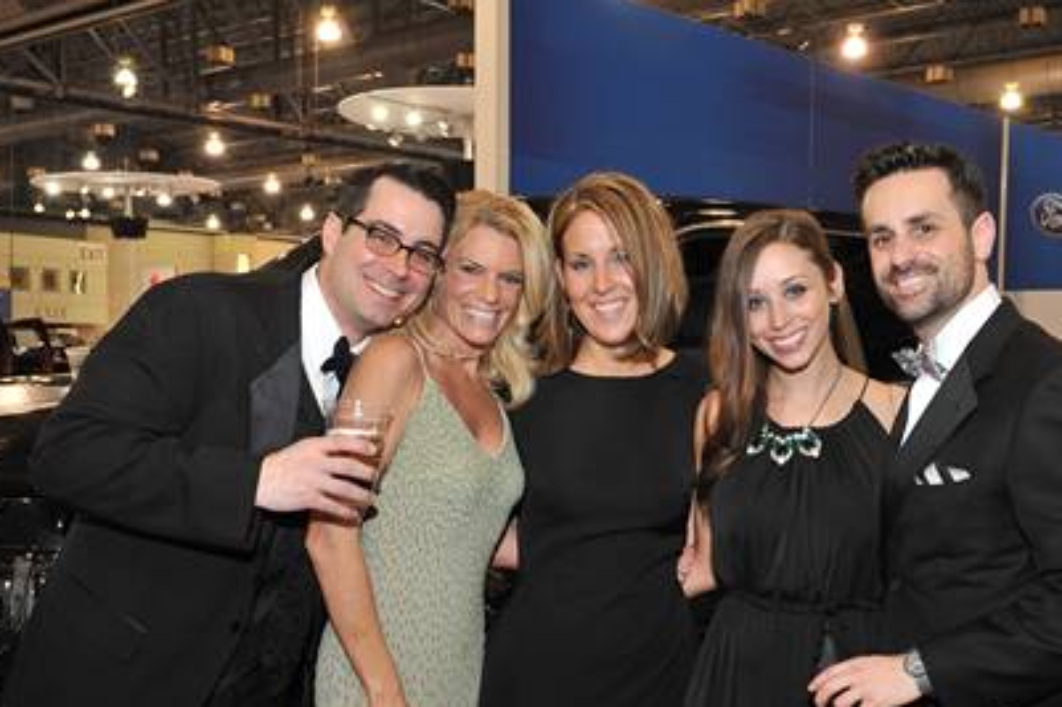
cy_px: 482
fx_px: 1415
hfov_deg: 41.1
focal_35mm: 48
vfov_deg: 27.8
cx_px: 583
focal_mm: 35
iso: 1250
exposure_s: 1/125
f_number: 5.6
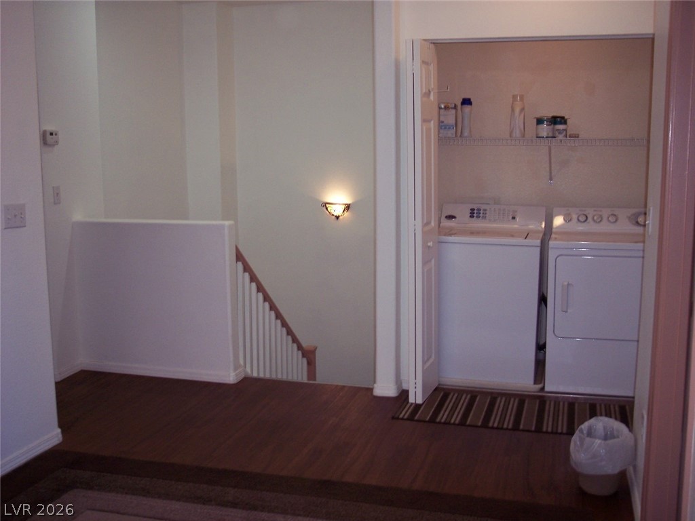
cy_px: 260
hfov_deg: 47.9
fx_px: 783
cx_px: 348
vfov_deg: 36.8
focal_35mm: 39
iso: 140
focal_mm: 8
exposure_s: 1/60
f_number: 2.8
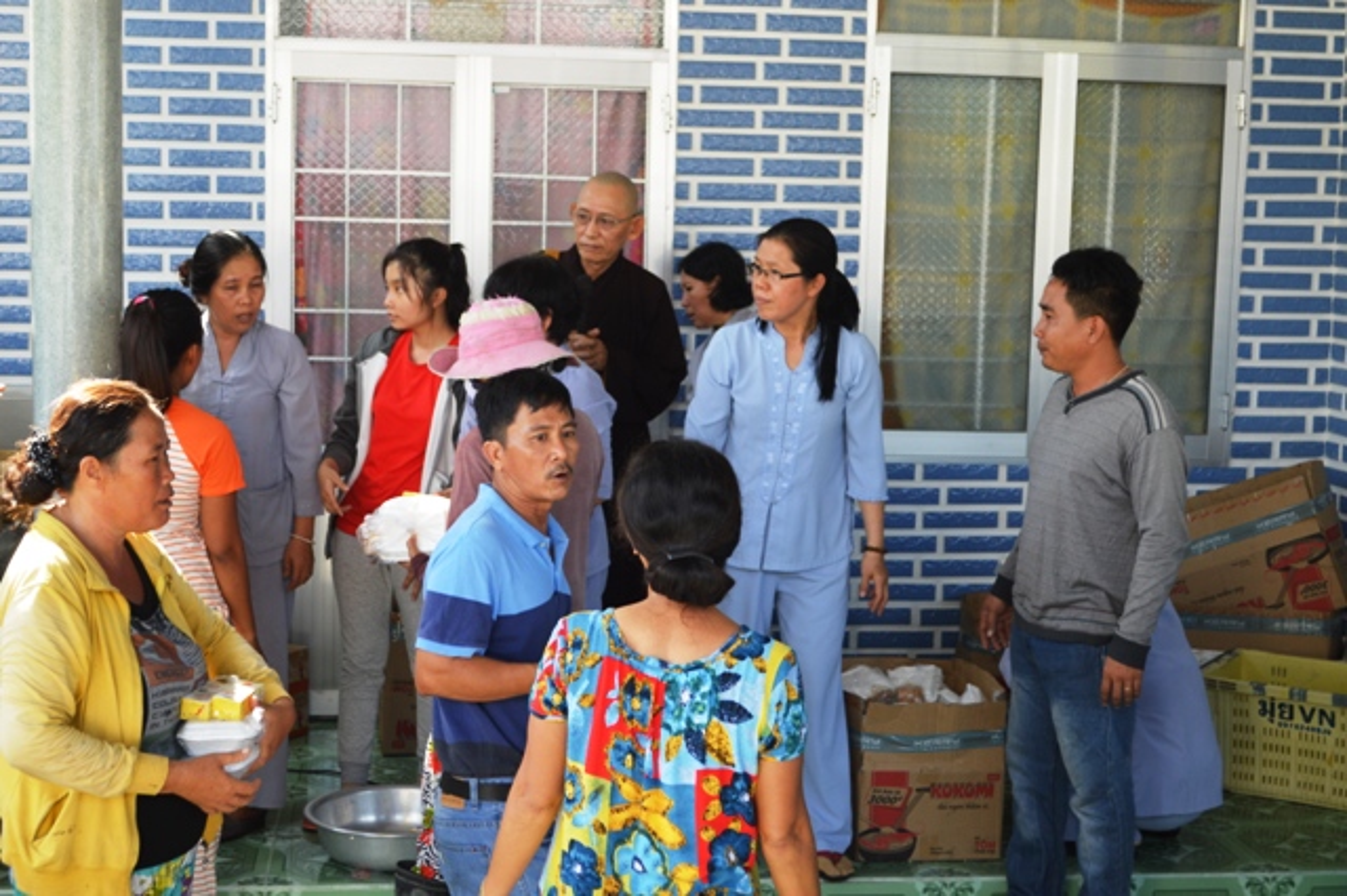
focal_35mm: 57
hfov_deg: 35.1
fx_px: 2132
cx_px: 674
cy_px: 448
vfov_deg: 23.8
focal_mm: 38
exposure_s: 1/125
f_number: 5.6
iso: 250
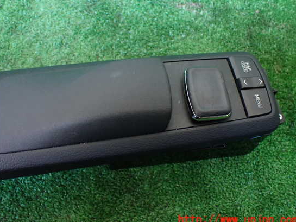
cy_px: 105
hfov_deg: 55.3
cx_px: 138
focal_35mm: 33
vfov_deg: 42.9
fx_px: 282
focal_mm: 5.4
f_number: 2.3
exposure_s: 1/50
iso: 800
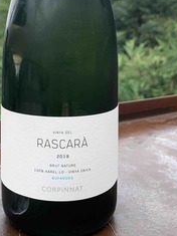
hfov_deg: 30.1
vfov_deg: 37.7
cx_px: 62
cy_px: 36
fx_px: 328
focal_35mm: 48
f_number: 1.8
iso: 25
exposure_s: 1/573
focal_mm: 4.25
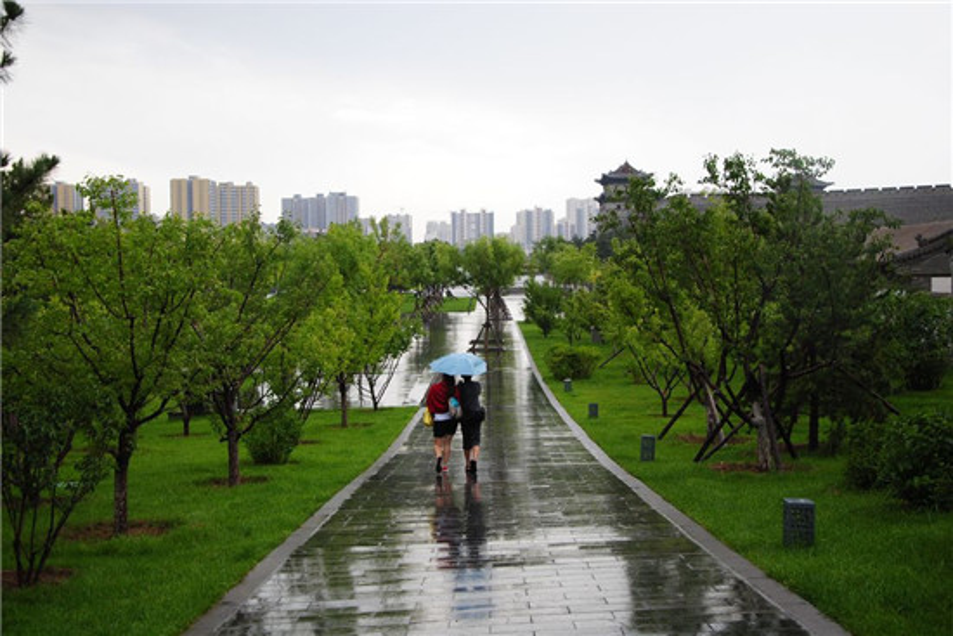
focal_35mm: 48
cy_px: 318
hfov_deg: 41.1
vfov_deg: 28.1
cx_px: 476
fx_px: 1271
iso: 400
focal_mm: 32
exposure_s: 1/400
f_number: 5
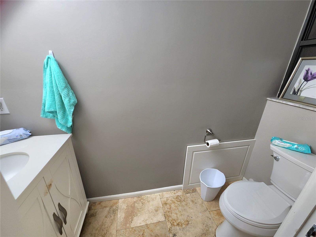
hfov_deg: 106.2
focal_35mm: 13
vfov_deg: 89.9
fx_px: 119
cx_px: 158
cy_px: 118
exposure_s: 1/60.2
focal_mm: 2.2
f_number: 2.2
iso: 400
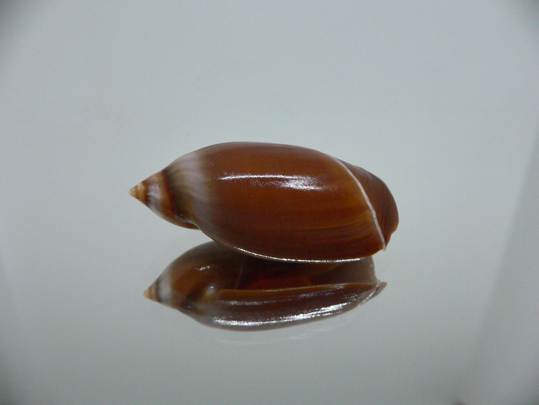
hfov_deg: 52.6
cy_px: 202
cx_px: 270
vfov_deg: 40.7
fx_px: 545
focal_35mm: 35
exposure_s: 1/50
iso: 200
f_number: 2.8
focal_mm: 4.6
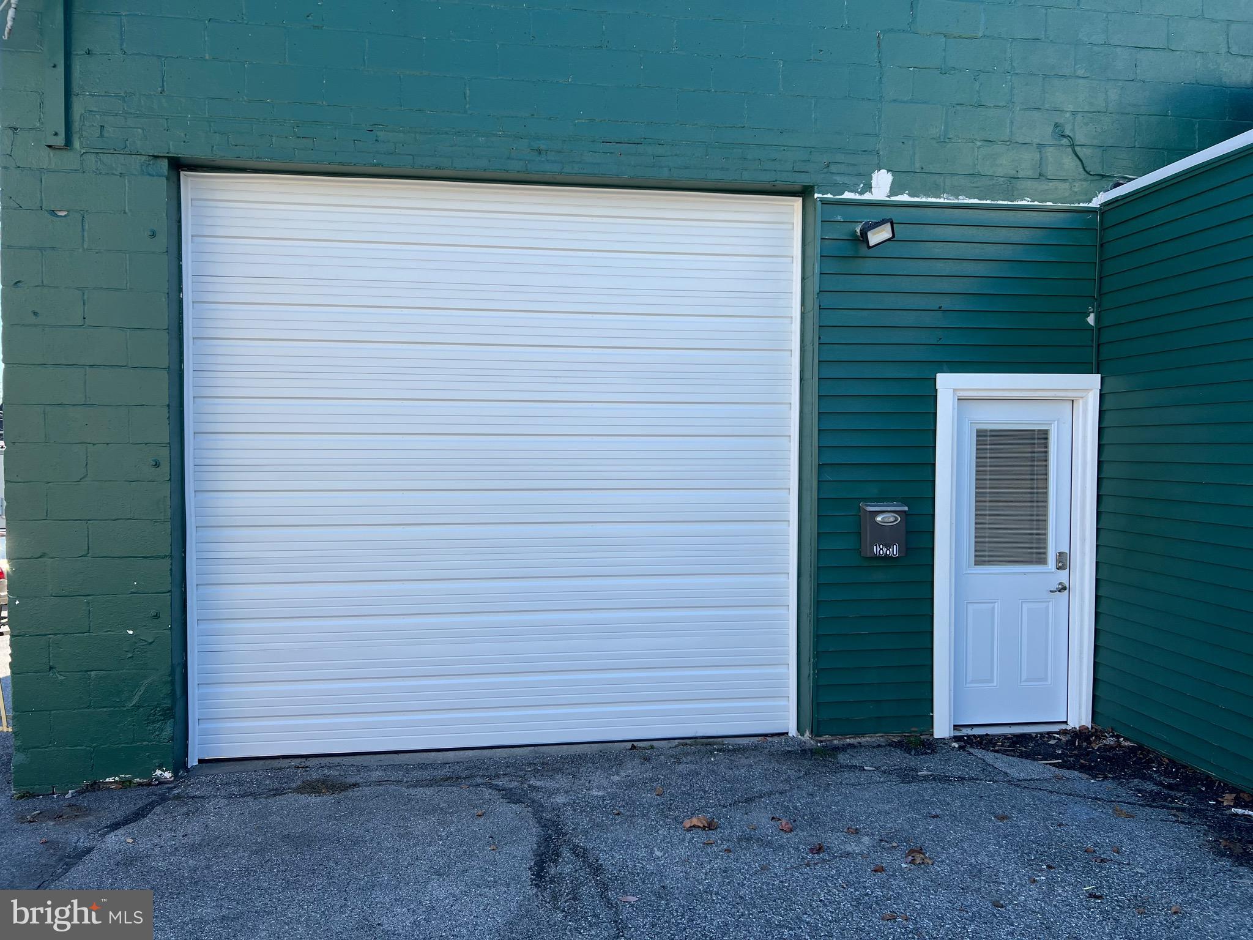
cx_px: 626
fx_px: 941
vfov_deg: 53.1
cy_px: 470
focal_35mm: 26
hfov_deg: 67.3
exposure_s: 1/1038
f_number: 1.5
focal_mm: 5.7
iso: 50
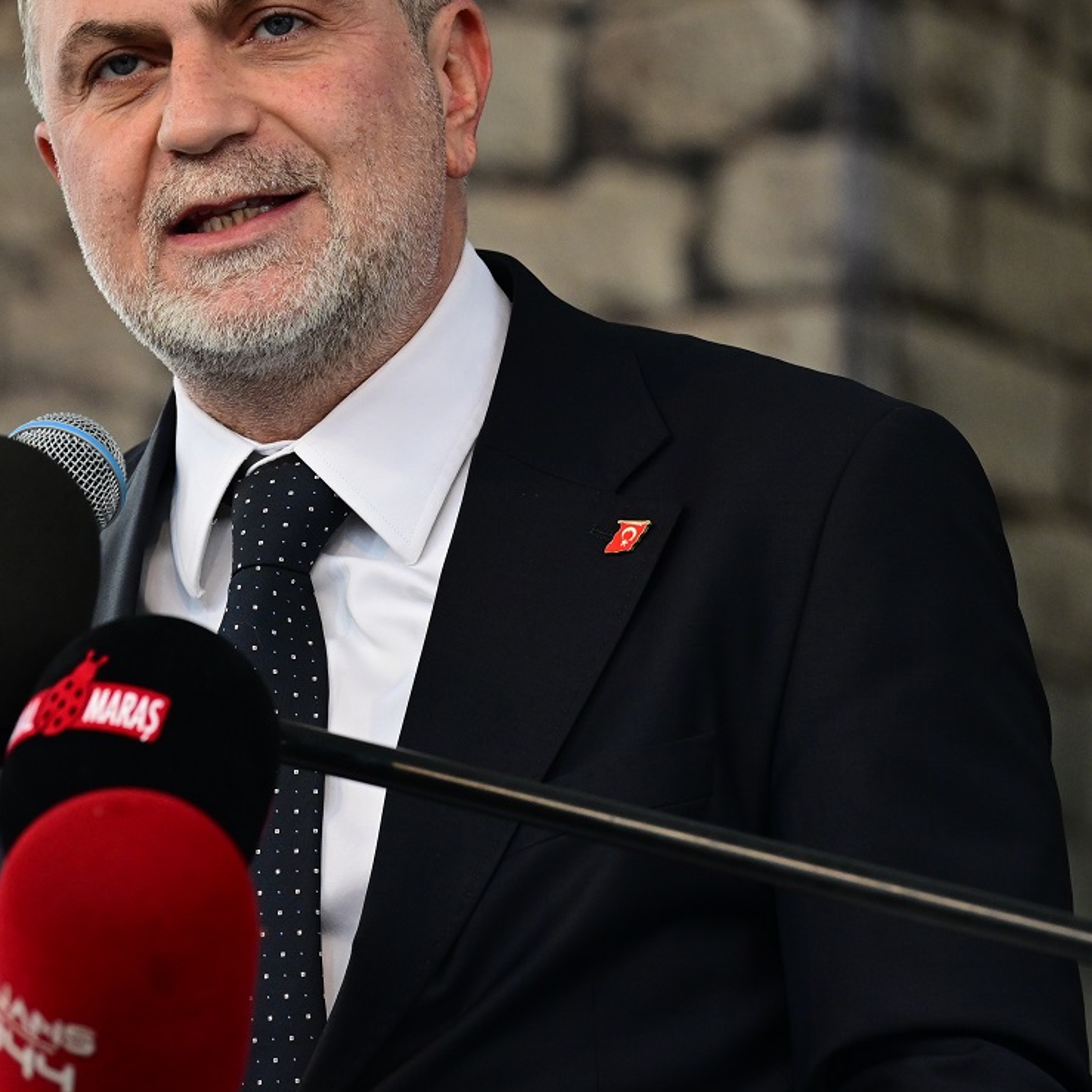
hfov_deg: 4.2
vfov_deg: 4.2
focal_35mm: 414
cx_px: 272
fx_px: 14776
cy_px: 405
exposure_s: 1/800
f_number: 5.6
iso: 1600
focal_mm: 200
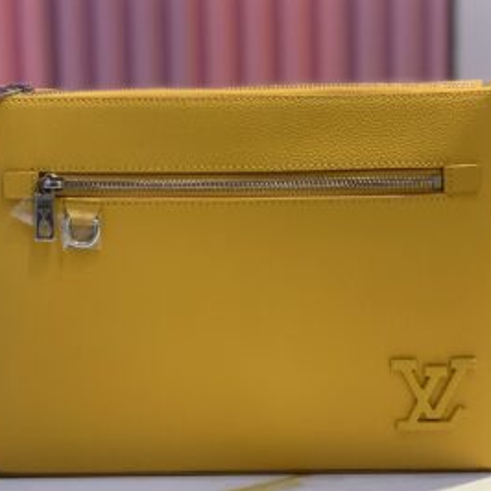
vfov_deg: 17.4
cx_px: 223
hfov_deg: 17.6
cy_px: 77
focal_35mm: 99
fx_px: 1589
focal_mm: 6
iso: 80
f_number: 2.4
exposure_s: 1/100
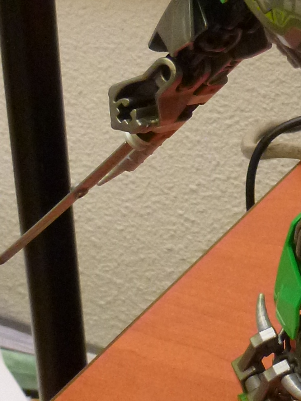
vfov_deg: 18.9
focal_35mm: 103
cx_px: 293
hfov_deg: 14.2
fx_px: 1194
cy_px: 94
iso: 400
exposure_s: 1/20
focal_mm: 4.5
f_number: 3.1
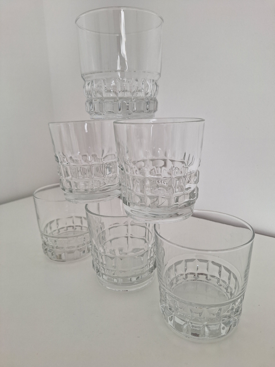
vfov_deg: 73.9
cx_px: 138
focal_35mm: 23
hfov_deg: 58.9
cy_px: 184
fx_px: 244
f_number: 1.8
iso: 50
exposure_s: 1/100
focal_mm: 5.54
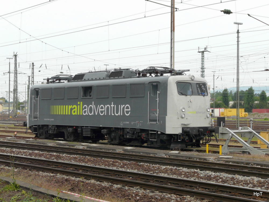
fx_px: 536
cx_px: 134
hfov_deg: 28.2
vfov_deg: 21.3
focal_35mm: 69
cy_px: 101
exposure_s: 1/200
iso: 100
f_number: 5
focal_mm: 11.4
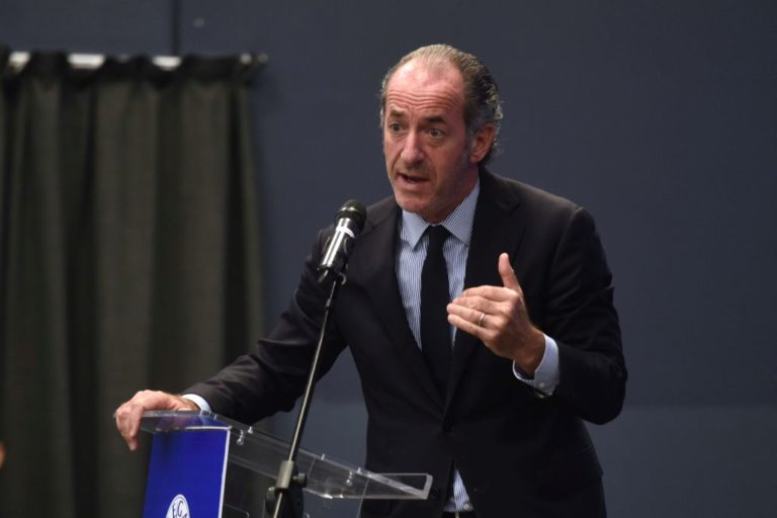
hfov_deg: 10.3
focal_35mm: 200
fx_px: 4316
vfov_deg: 6.9
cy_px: 259
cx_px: 388
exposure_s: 1/160
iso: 1600
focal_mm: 200
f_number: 2.8
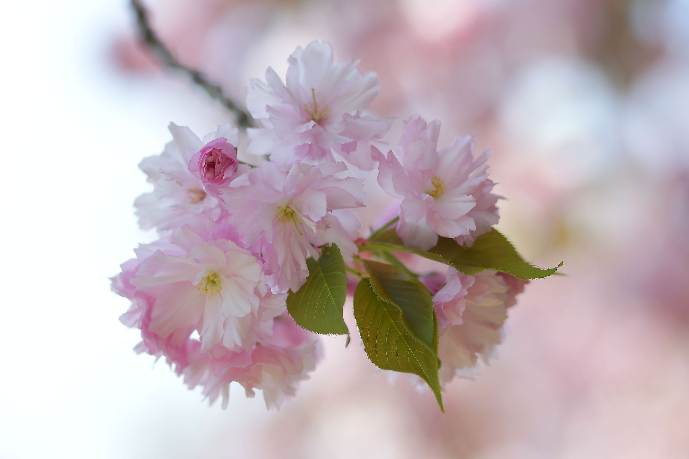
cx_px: 344
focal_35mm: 127
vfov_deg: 10.8
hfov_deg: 16.1
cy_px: 230
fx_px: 2430
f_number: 2
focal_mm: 85
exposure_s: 1/1000
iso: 100
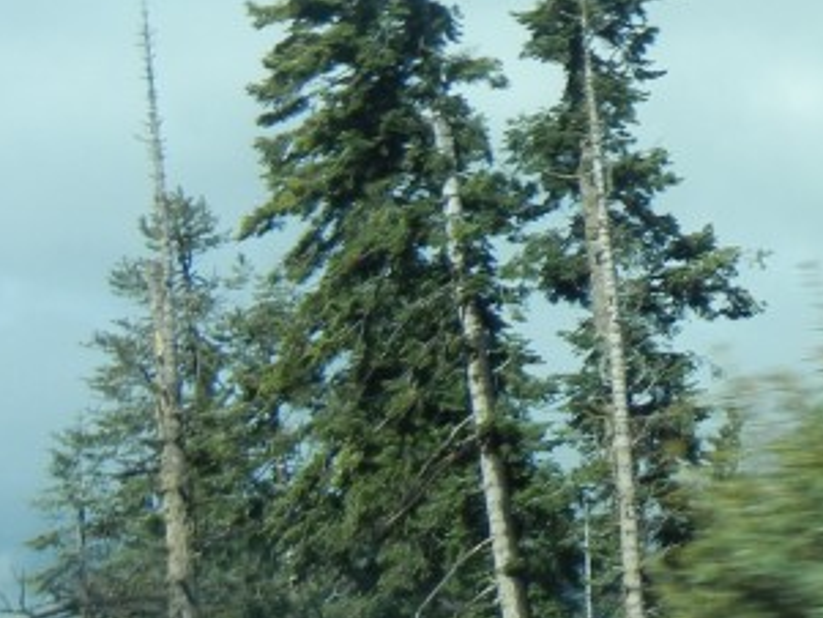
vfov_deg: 14.2
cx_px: 1107
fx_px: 2426
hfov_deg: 17.8
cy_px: -74
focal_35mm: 102
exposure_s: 1/316
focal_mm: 5.4
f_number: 7
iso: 160
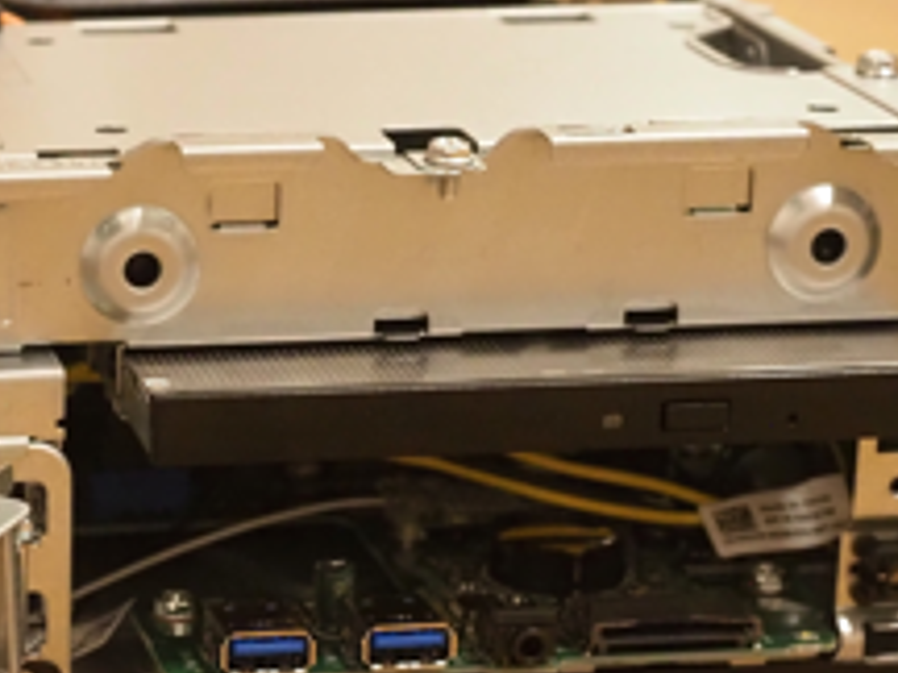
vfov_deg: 10.4
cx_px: 62
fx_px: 3684
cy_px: 511
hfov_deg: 13.8
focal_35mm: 142
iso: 6400
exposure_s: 1/80
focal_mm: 32
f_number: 4
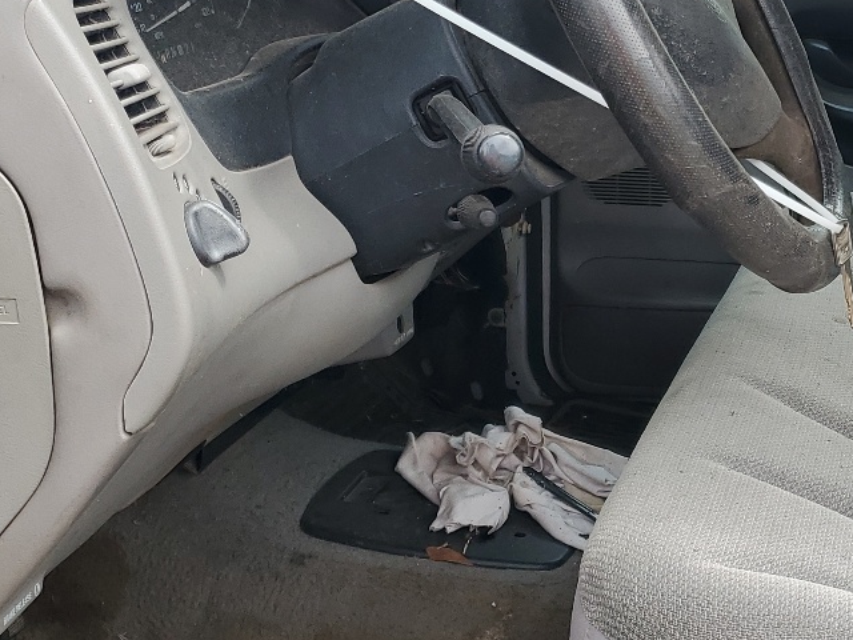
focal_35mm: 65
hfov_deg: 27.8
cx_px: 886
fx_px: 1602
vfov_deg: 22.6
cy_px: 291
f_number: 1.5
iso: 50
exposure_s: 1/435
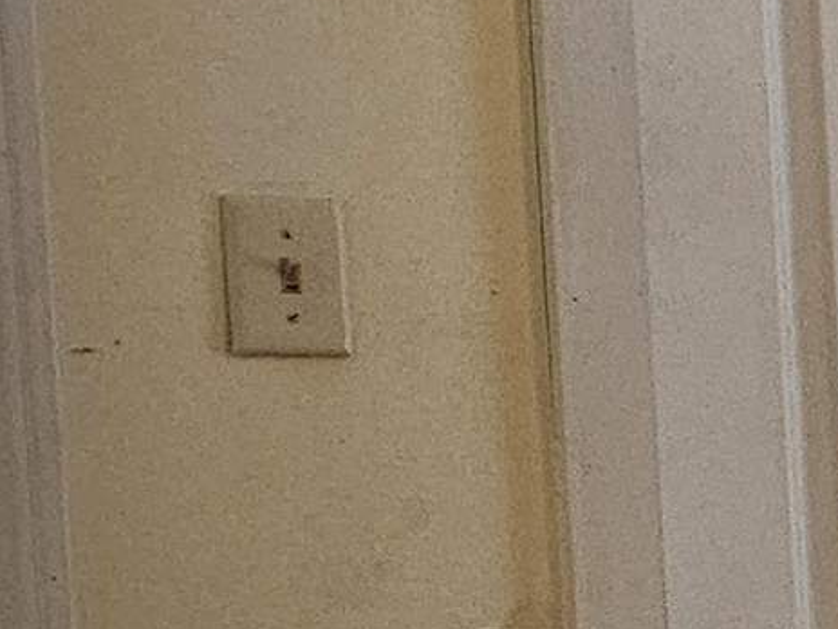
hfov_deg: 13.4
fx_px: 2082
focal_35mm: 86
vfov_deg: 16.9
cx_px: 2194
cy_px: 578
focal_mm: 2.2
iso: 320
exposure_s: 1/60
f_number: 2.2
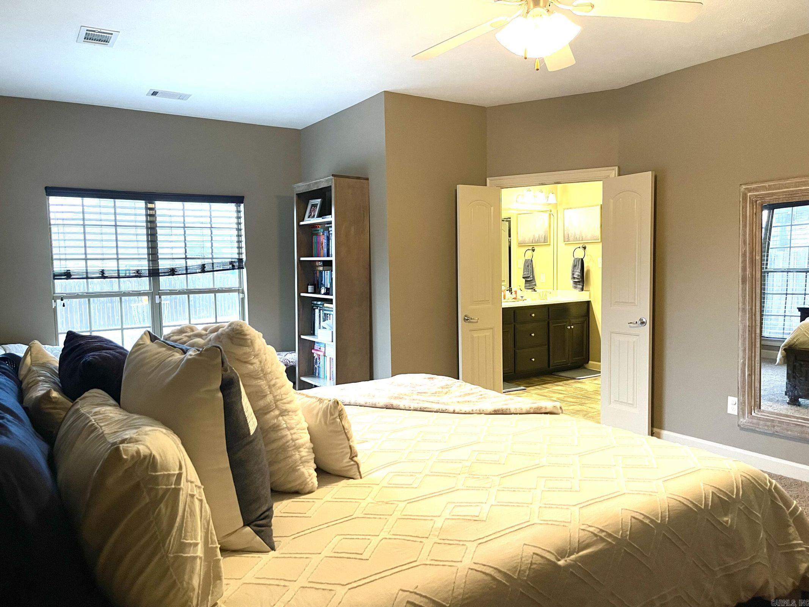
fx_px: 584
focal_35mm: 25
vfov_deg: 54.9
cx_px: 404
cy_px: 304
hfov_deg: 69.4
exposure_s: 1/60
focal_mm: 5.1
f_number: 1.6
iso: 320
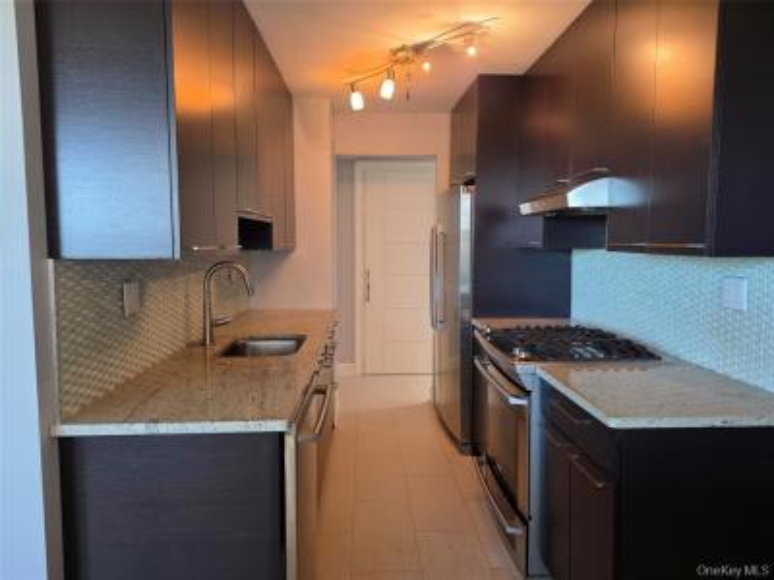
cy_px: 290
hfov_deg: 73.9
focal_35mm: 23
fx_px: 514
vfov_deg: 58.9
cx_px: 387
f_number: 1.7
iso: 250
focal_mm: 6.3
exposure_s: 1/120
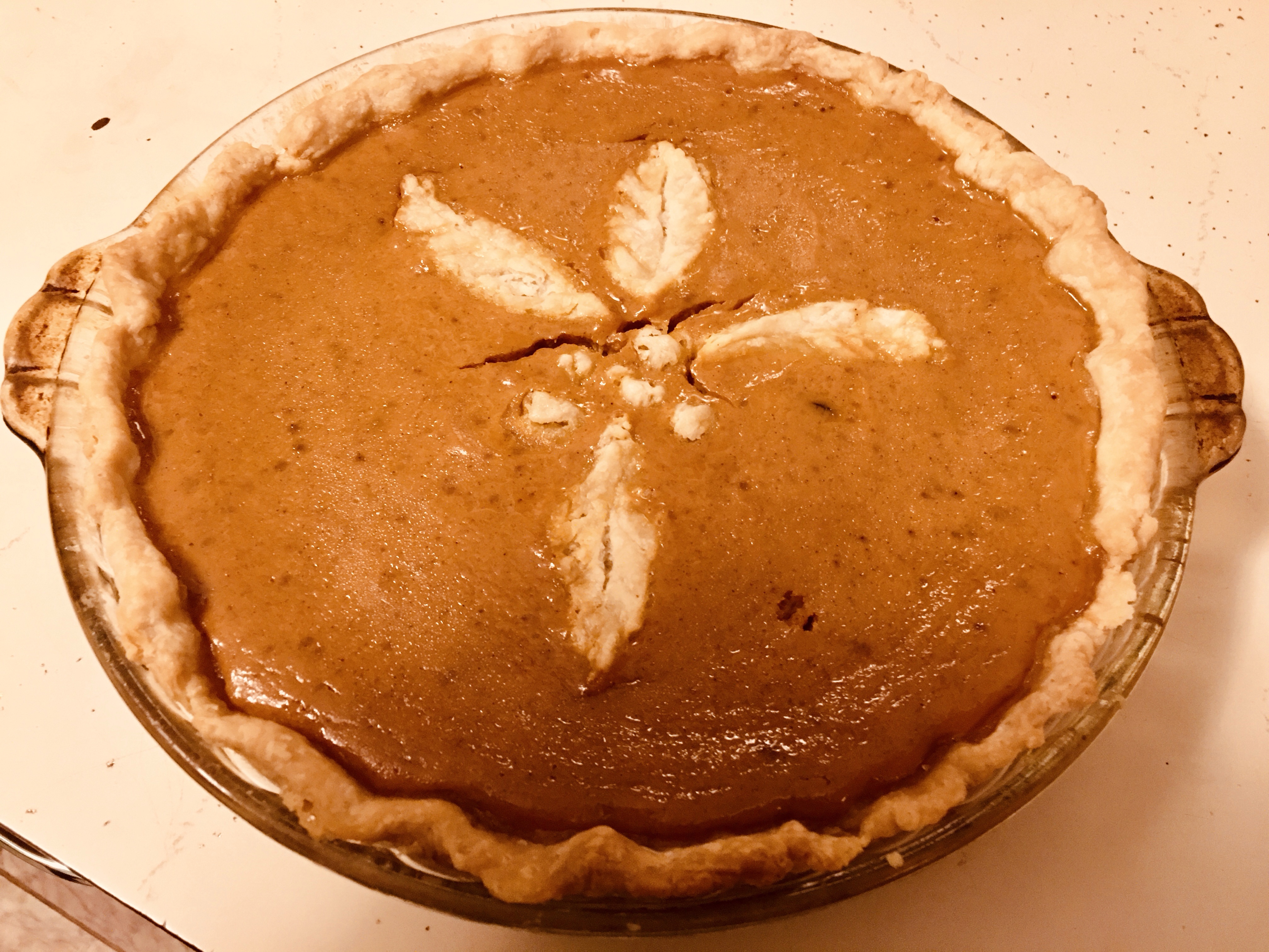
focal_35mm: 29
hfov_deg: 61.7
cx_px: 634
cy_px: 476
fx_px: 1063
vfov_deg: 48.2
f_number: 2.2
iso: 100
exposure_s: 1/8
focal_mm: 4.15
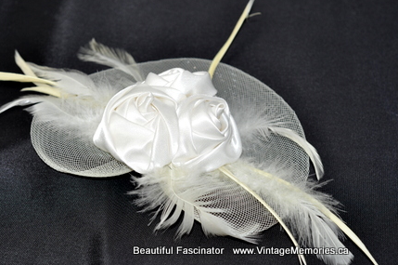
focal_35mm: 84
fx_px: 928
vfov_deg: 16.2
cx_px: 177
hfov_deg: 24.2
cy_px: 120
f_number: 5
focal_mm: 50
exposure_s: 1/60
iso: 200
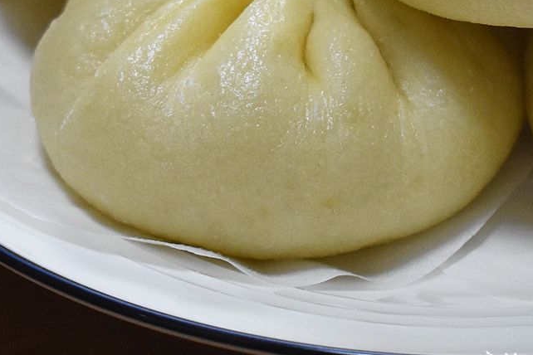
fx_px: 2724
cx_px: 464
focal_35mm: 184
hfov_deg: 11.1
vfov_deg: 7.4
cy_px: -14
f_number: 5.3
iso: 1600
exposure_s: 1/80
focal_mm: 48
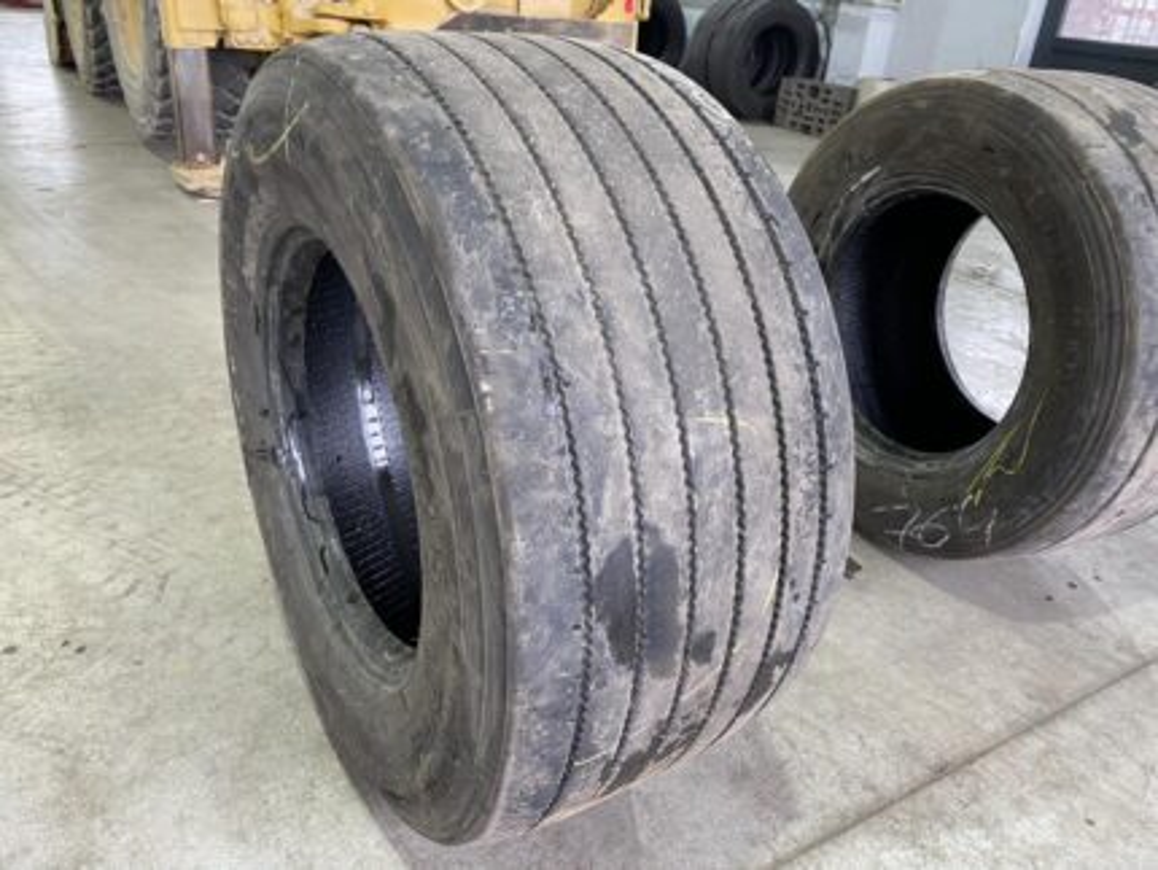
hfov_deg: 67.3
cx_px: 579
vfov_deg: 53.1
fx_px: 870
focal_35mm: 26
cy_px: 435
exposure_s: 1/50
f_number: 1.8
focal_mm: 4.25
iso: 125
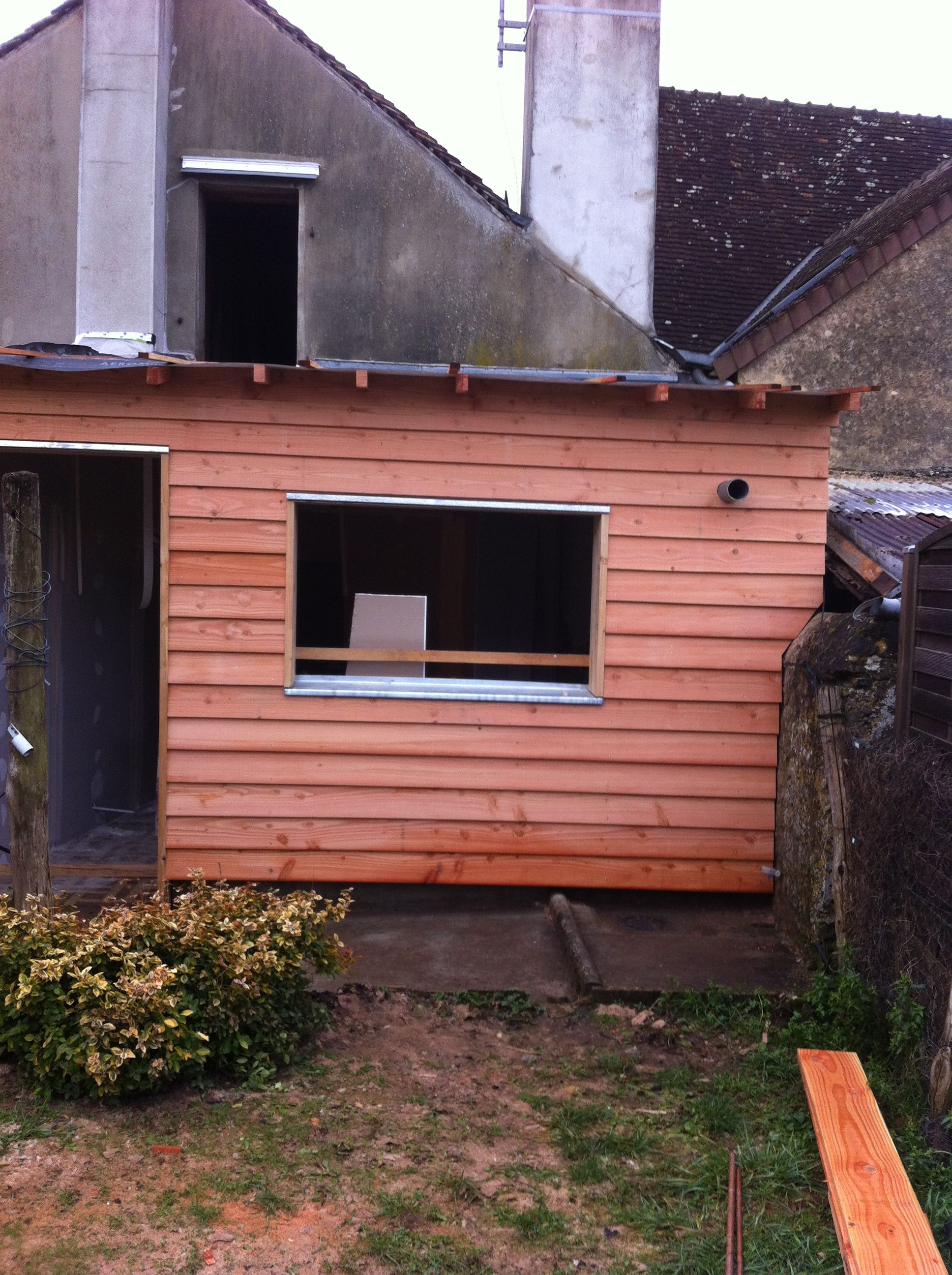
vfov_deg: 52.7
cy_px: 638
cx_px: 476
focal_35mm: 35
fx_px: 1287
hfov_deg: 40.6
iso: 100
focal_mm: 3.85
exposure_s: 1/120
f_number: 2.8
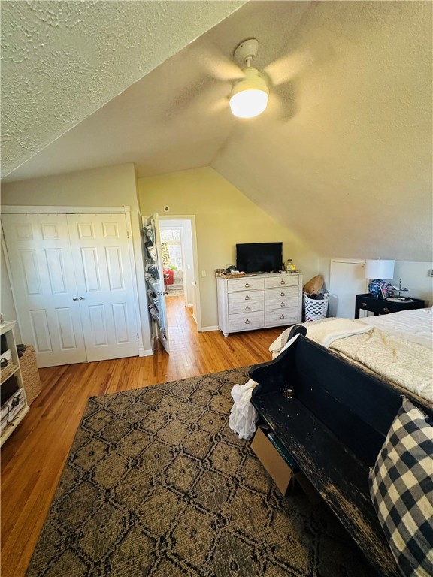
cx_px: 216
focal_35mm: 14
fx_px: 233
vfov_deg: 102.1
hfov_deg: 85.7
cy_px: 288
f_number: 2.2
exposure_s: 1/60
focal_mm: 2.22
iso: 500
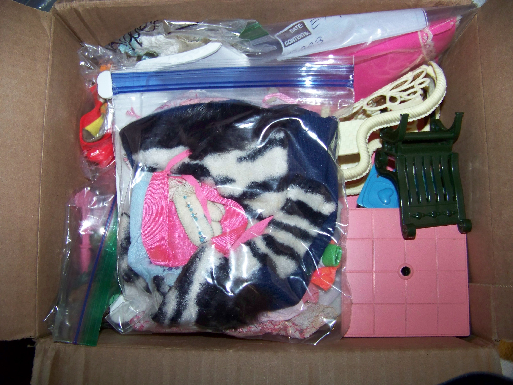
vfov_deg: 39.7
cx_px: 256
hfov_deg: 51.4
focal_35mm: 36
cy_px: 192
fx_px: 534
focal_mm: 5.85
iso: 200
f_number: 2.8
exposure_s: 1/30
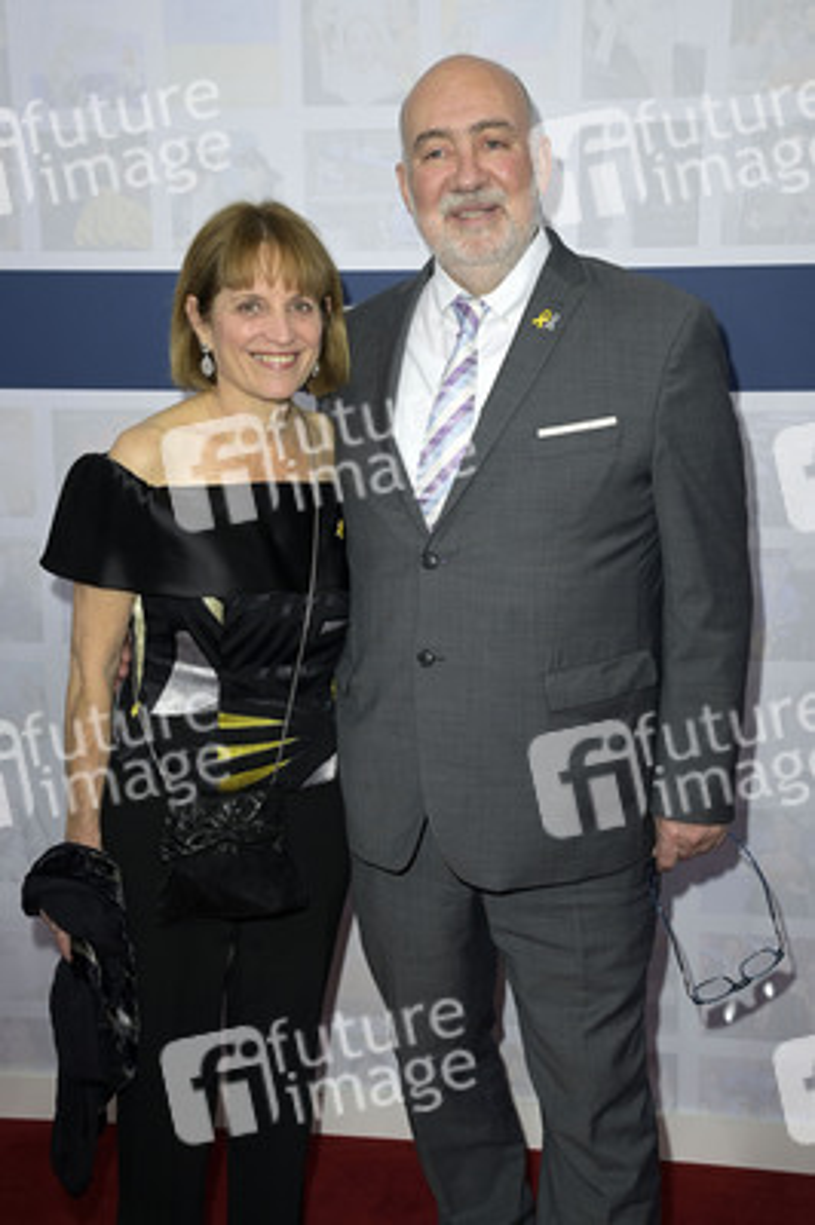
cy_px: 612
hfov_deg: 28.0
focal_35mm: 48
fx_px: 1633
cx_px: 408
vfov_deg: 41.1
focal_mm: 48
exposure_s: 1/250
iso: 400
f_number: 7.1
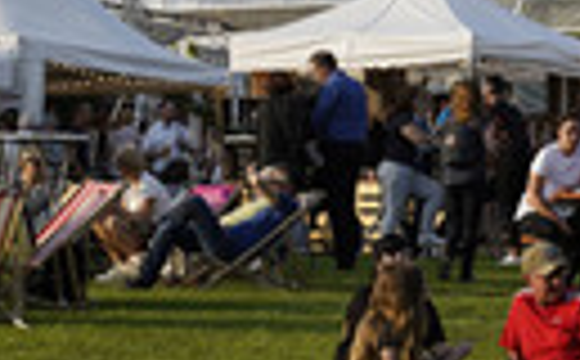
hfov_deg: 9.6
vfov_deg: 6.0
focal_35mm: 218
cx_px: 600
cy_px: -22
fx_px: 3438
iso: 800
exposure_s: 1/1600
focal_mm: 61
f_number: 8
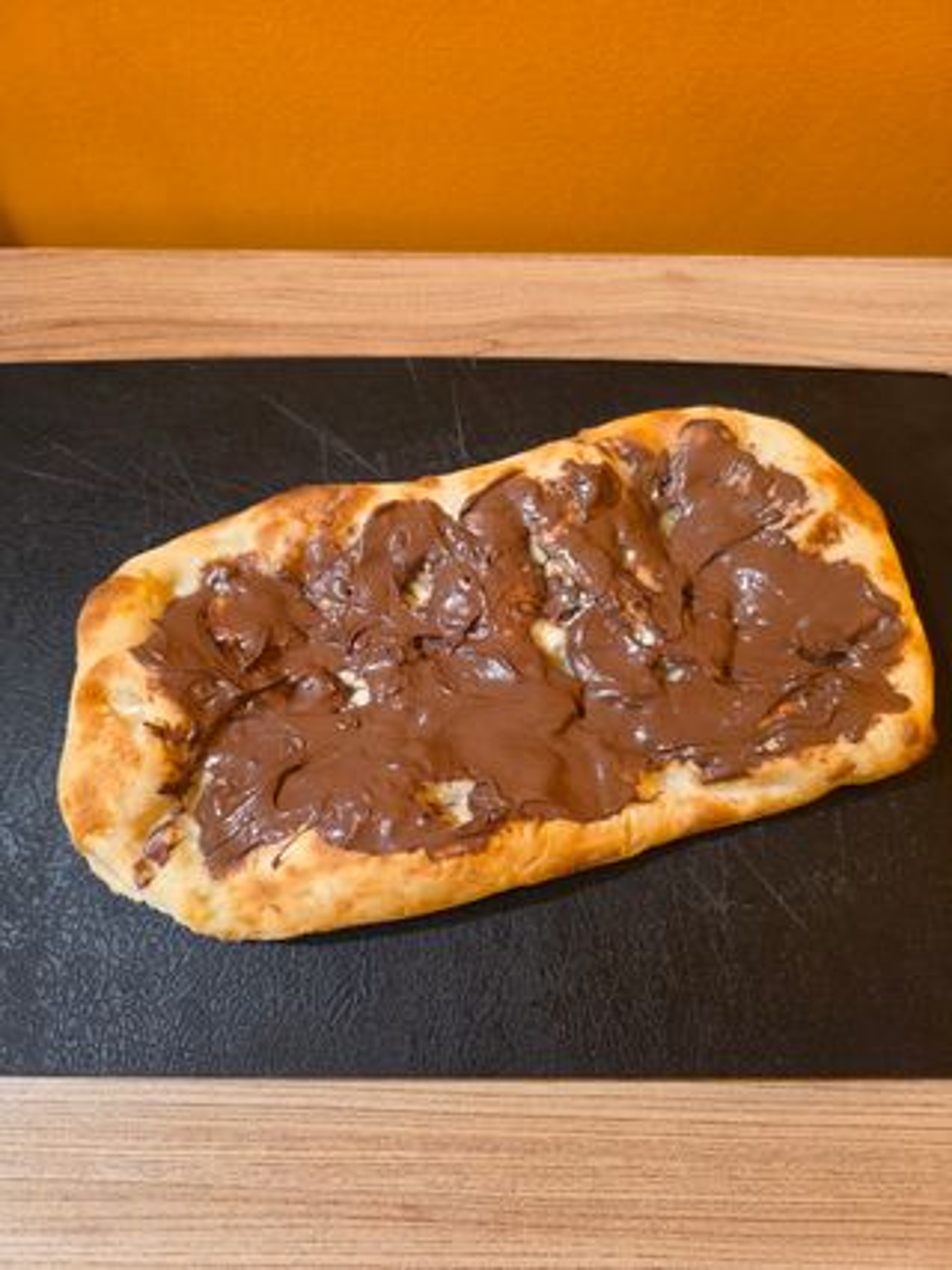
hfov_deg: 58.9
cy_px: 635
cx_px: 476
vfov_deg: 73.9
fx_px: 844
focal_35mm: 23
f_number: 1.7
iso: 200
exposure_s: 1/100
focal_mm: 6.3
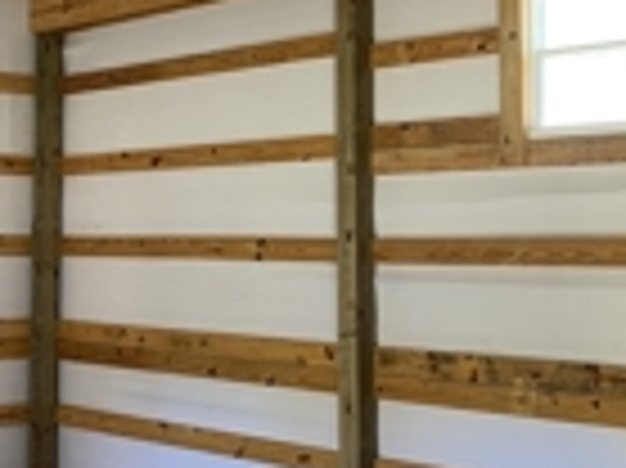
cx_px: 5
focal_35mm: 75
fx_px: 1355
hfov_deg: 24.8
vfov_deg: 19.4
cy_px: 99
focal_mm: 4.25
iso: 160
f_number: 1.8
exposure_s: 1/60
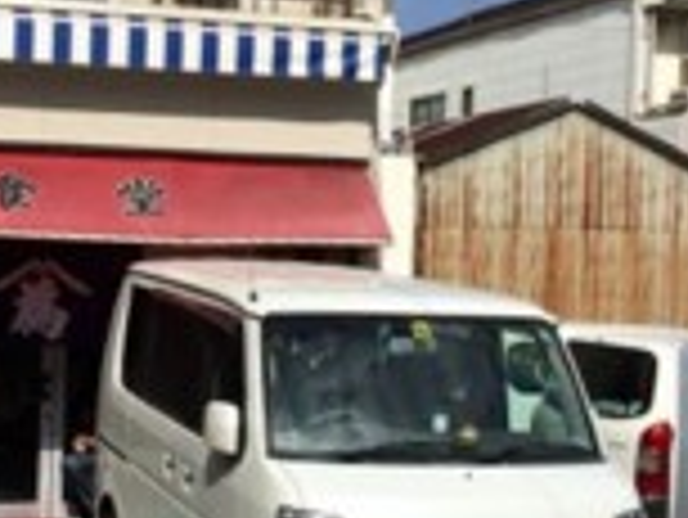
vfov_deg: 16.8
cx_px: 189
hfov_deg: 22.1
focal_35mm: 88
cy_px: 275
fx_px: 1750
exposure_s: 1/4115
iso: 32
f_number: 2.2
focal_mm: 4.12
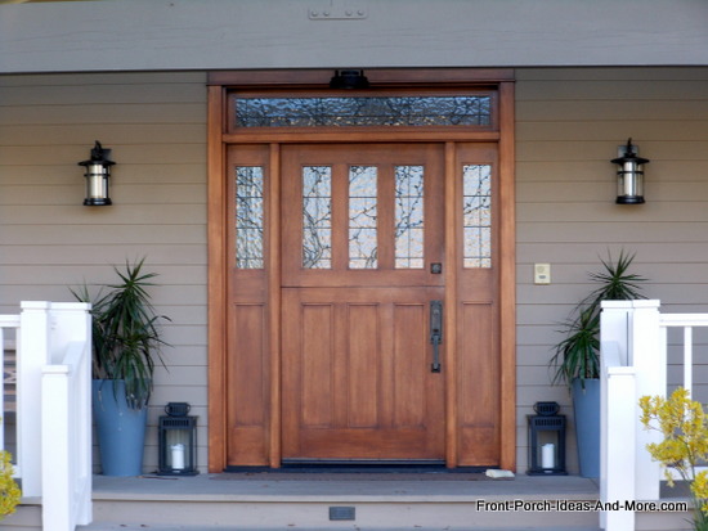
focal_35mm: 102
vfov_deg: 14.5
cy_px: 266
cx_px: 354
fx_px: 2087
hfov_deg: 19.3
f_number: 5.4
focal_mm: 18.3
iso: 125
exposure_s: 1/30
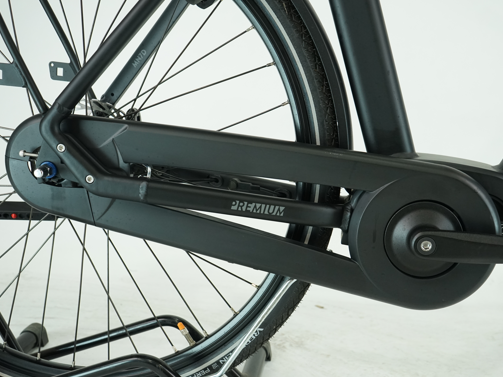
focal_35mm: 42
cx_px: 296
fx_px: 610
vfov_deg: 34.3
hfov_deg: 44.6
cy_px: 201
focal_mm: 36
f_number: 5.6
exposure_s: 1/200
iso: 1600
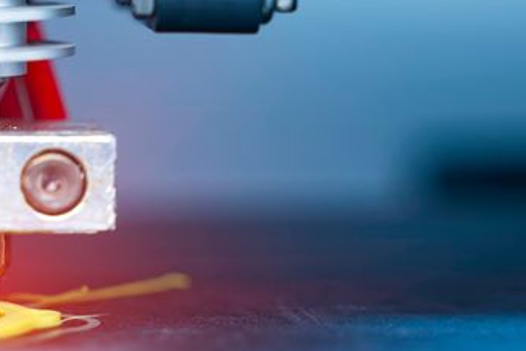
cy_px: 89
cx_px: -12
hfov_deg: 10.5
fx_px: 2836
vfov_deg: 7.1
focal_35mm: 194
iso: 800
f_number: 3.2
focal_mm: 66
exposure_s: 1/400
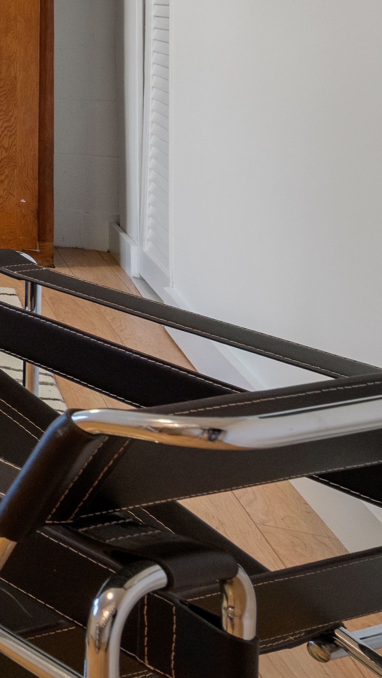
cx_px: -793
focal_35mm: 61
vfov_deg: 31.5
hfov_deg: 11.1
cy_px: -16
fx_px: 1098
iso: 400
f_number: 8
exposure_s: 1/4
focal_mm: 15.5
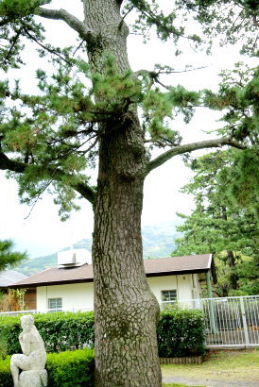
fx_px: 420
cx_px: 121
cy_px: 209
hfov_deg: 34.2
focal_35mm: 39
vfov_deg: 49.5
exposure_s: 1/80
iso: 200
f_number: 6.3
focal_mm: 35
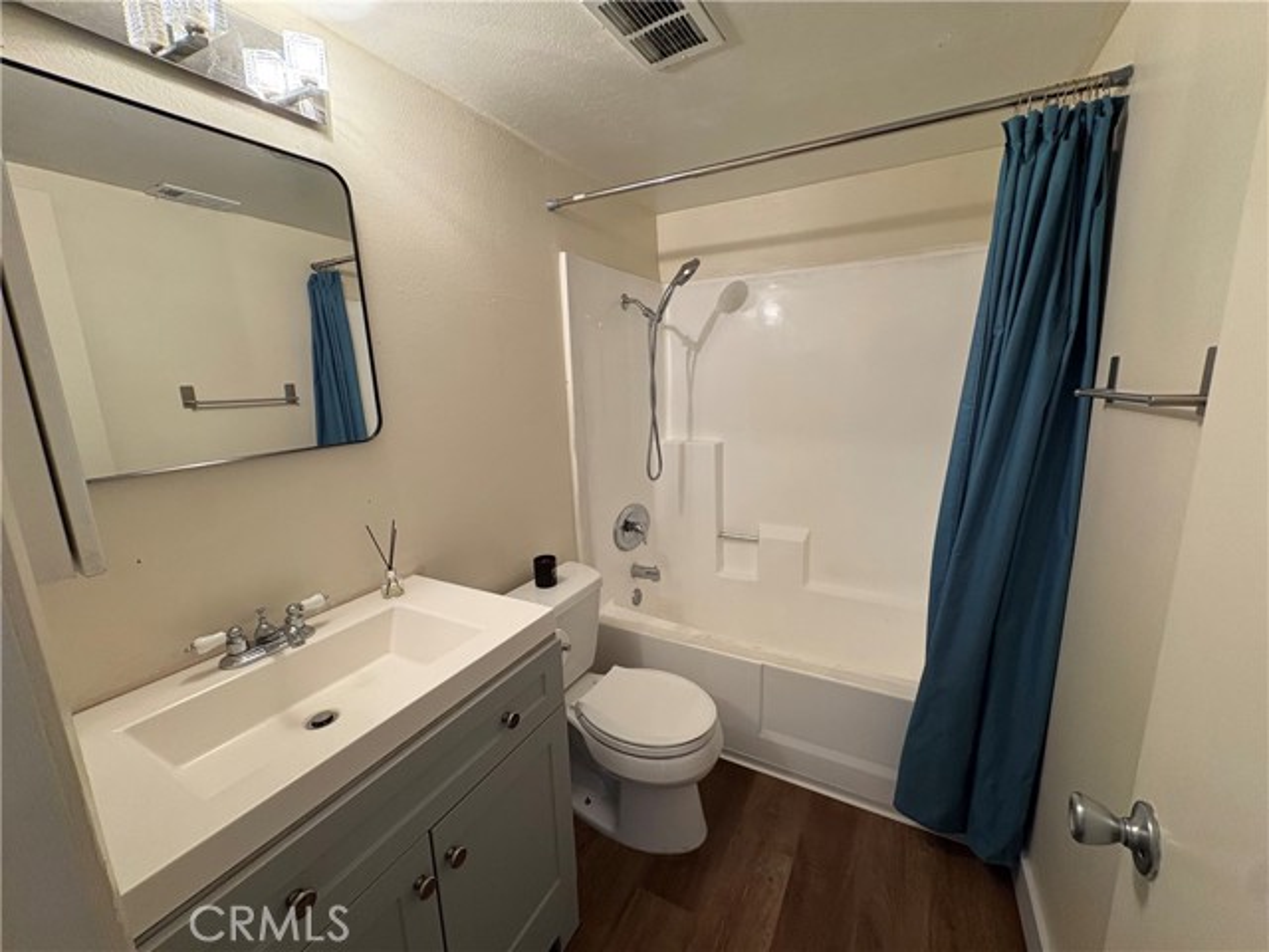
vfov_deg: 85.7
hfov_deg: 102.1
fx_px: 513
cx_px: 634
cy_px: 476
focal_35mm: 14
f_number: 2.2
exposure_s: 1/60
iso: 250
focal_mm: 2.22
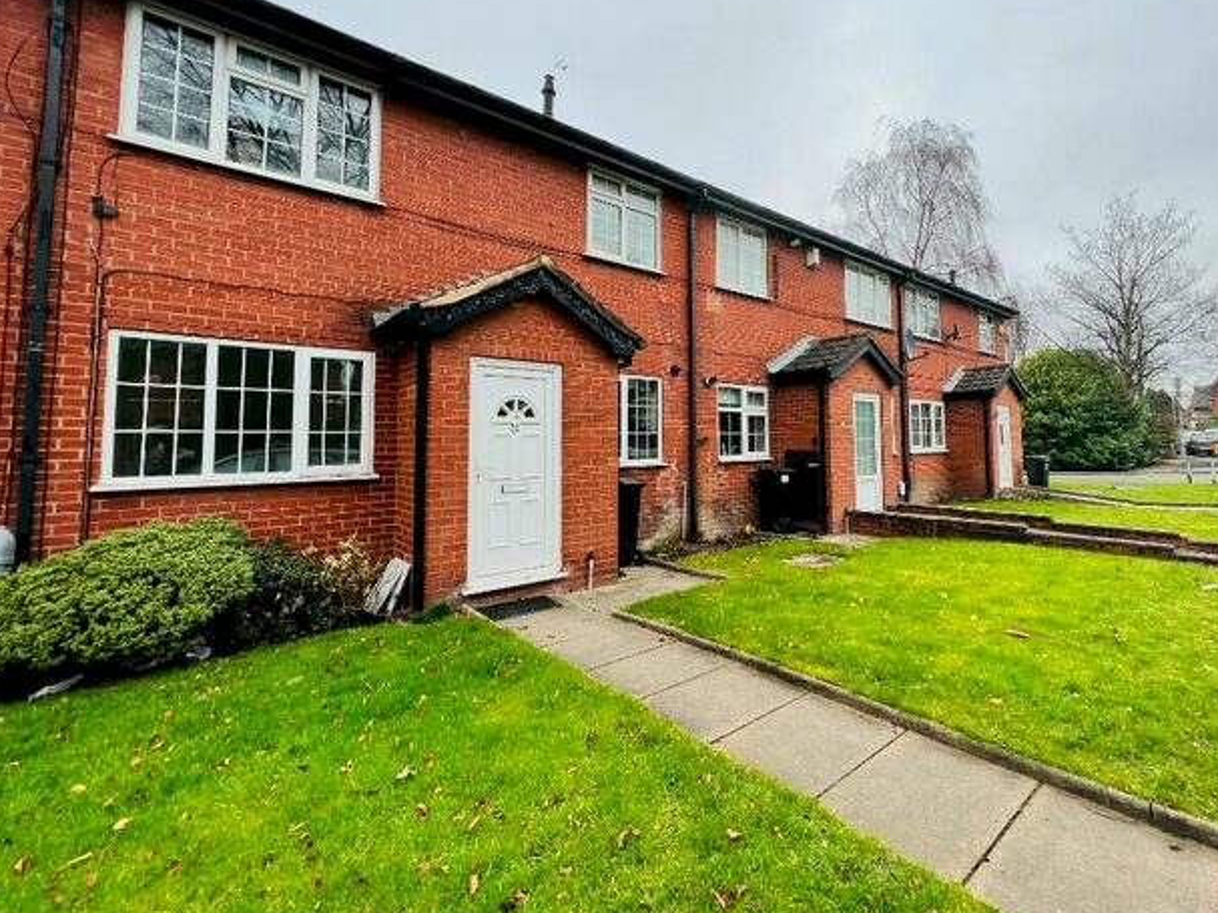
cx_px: 692
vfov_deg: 81.4
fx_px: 528
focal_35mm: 15
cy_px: 402
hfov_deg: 97.6
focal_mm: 1.57
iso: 32
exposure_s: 1/137
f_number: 1.8
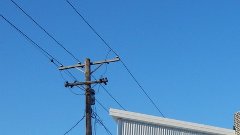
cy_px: 195
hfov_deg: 21.6
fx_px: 560
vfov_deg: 13.1
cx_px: 321
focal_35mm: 88
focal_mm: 5.4
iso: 125
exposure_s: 1/1600
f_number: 4
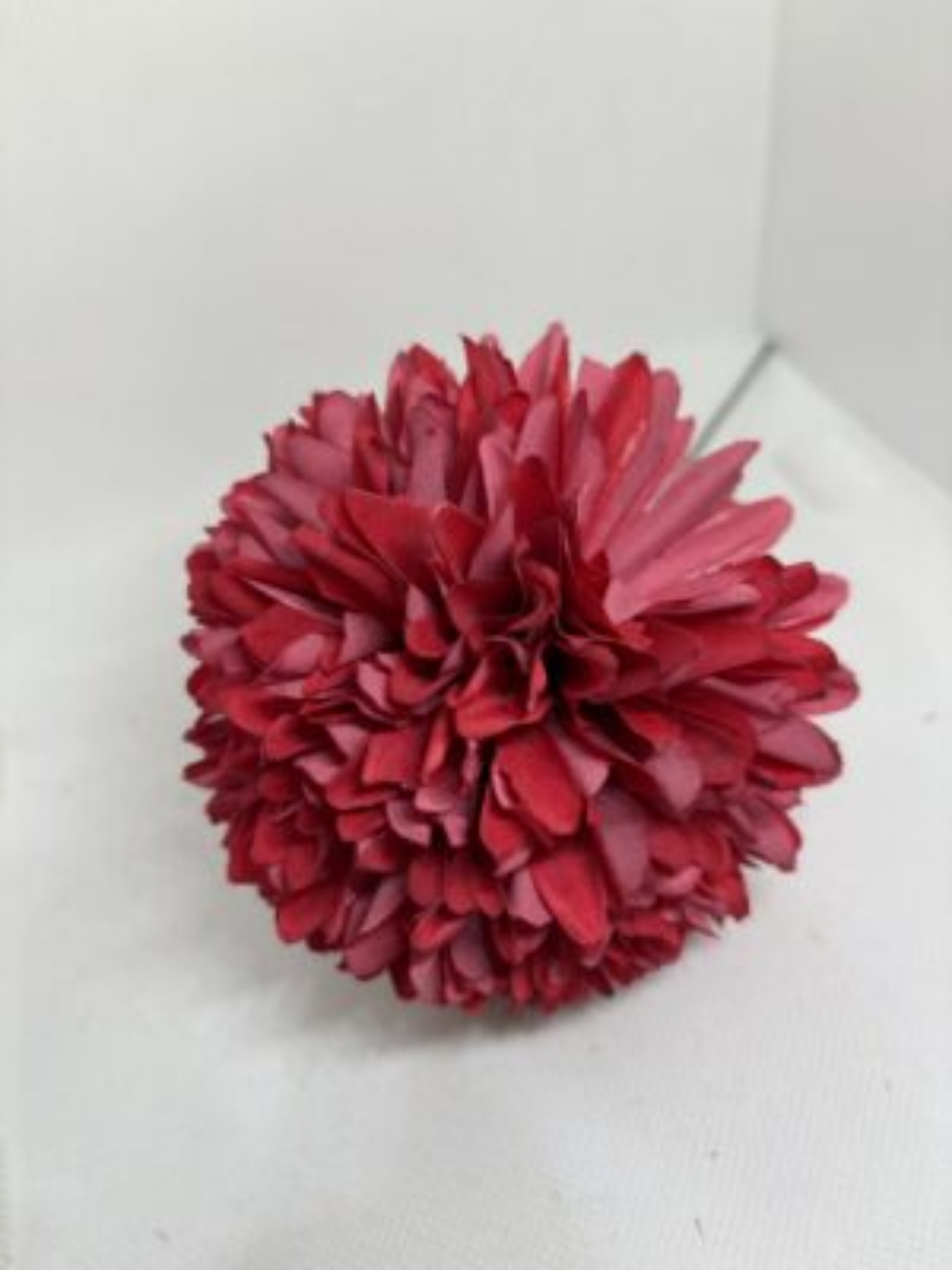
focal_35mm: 26
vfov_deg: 67.3
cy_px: 635
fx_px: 953
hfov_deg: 53.1
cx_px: 476
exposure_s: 1/121
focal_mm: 5.96
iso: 40
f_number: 1.6
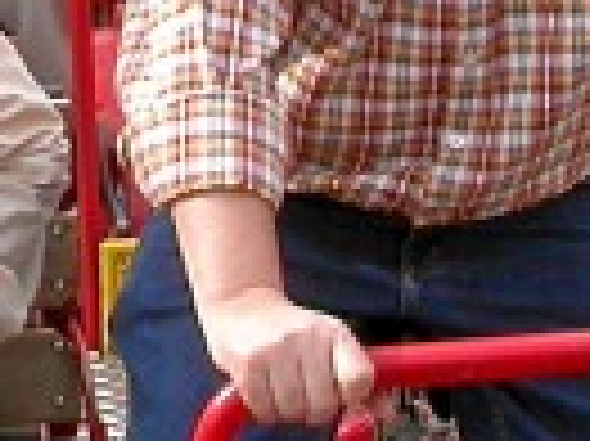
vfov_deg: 6.3
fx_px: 3951
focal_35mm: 232
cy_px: -326
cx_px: -216
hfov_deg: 8.4
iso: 100
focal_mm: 7.85
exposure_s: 1/184
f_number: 6
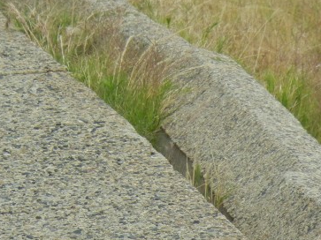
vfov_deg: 1.8
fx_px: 7852
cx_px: 67
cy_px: 9
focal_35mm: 847
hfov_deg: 2.3
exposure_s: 1/410
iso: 160
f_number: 5.6
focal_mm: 54
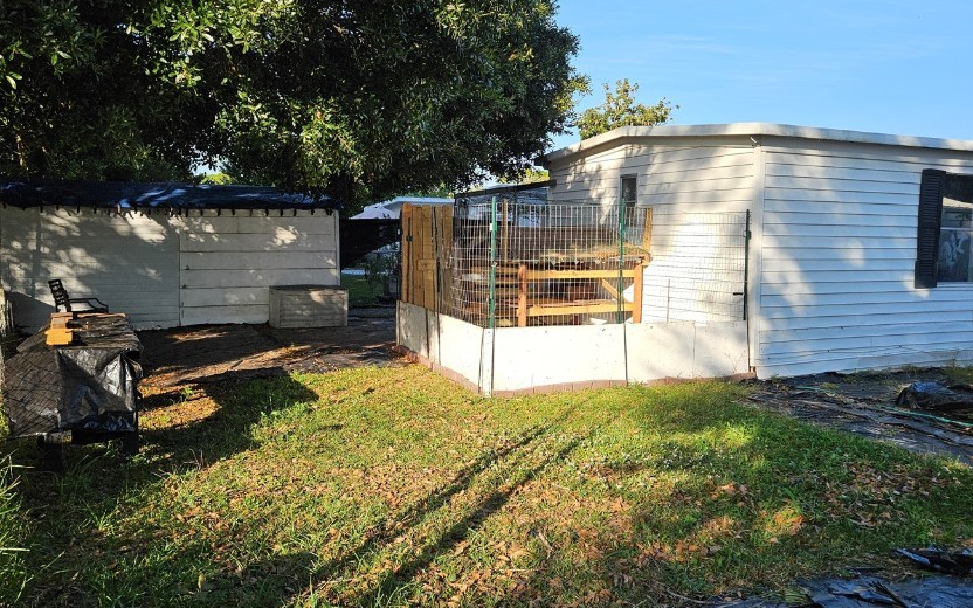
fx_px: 796
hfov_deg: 62.9
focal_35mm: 30
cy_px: 264
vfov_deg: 41.8
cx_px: 495
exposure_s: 1/2000
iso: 50
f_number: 1.8
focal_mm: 5.4
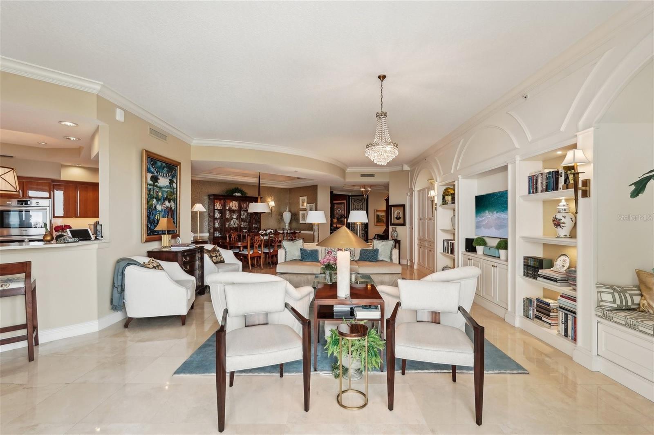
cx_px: 327
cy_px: 218
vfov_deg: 73.7
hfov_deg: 96.7
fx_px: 291
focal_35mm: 16
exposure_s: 1/40
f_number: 8
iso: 400
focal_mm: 16
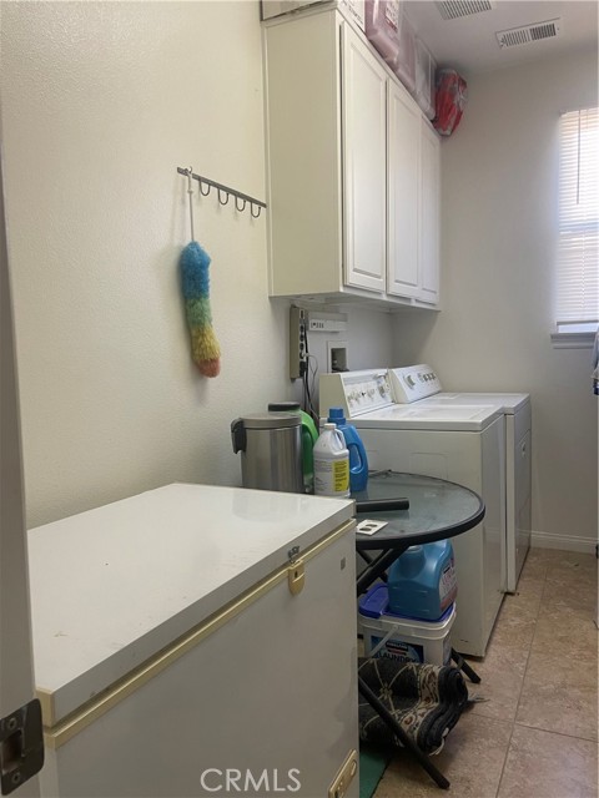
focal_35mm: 26
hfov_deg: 53.1
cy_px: 399
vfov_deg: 67.3
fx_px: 600
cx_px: 300
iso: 80
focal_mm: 4.2
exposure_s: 1/60
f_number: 1.6
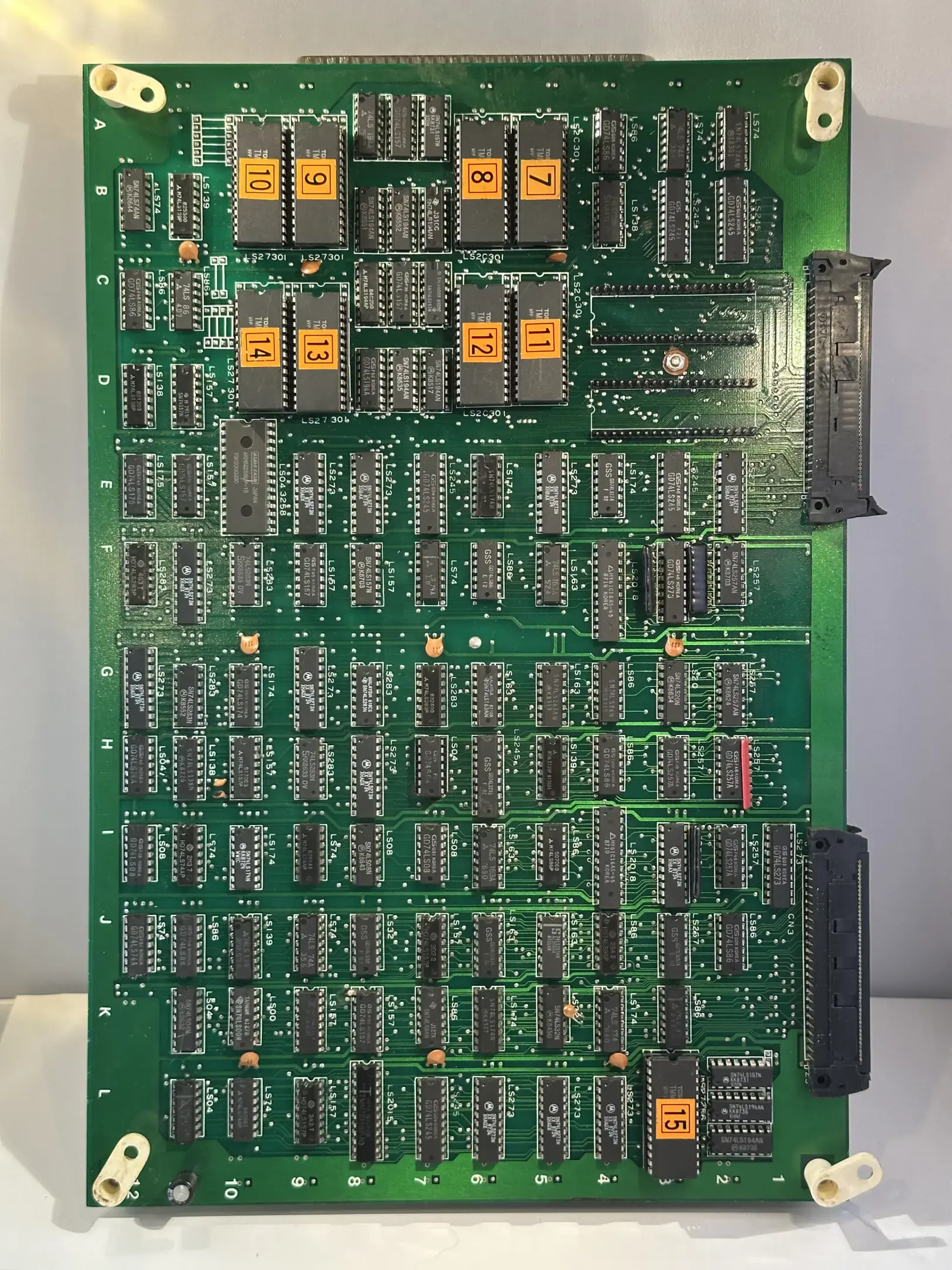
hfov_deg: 30.3
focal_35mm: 48
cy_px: 635
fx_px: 1760
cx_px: 476
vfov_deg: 39.7
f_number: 1.78
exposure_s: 1/50
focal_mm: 6.86
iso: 160
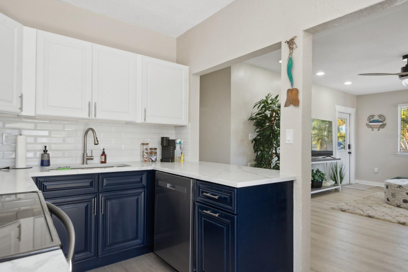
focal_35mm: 21
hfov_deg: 81.2
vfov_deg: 59.5
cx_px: 204
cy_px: 136
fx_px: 238
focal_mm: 14
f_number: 8
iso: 200
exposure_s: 1/13
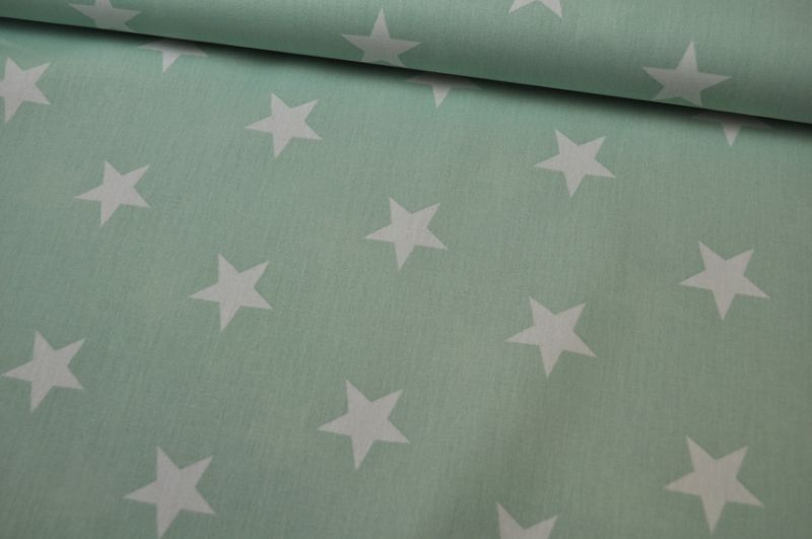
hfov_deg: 45.0
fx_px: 980
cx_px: 406
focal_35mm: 44
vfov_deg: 30.8
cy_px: 270
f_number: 5.6
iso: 200
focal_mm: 29
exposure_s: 1/125
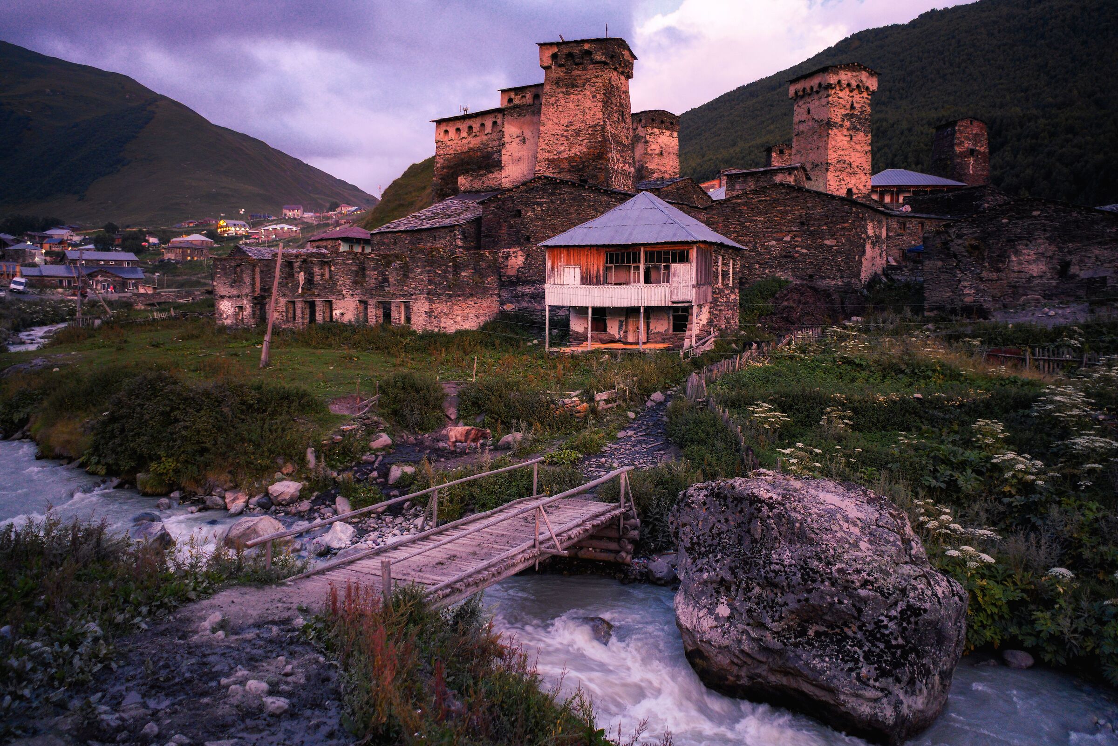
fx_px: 870
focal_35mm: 28
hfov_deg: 65.5
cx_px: 559
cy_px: 373
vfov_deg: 46.4
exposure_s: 1/25
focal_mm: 28
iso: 1250
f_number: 2
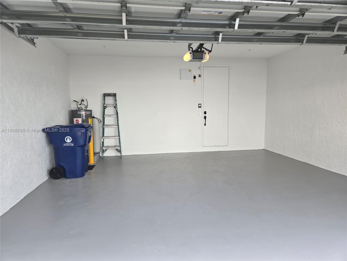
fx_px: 231
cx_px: 174
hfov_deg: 73.9
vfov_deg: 58.9
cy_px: 130
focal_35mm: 23
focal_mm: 5.4
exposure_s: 1/160
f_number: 1.8
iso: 25
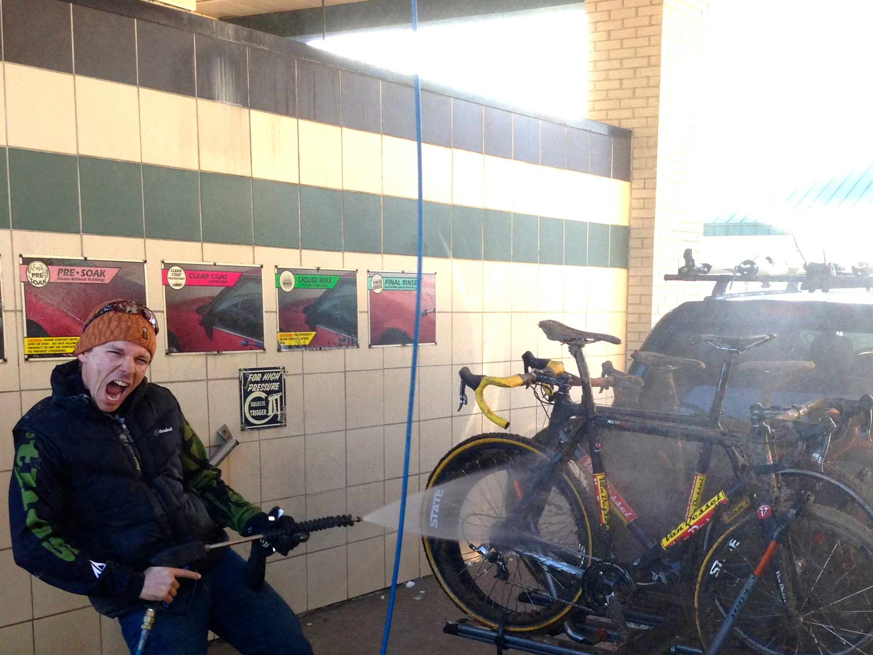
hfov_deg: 37.8
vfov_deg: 28.7
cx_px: 574
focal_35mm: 50
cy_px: 490
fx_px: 1261
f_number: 2.4
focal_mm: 4.13
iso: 64
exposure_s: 1/189
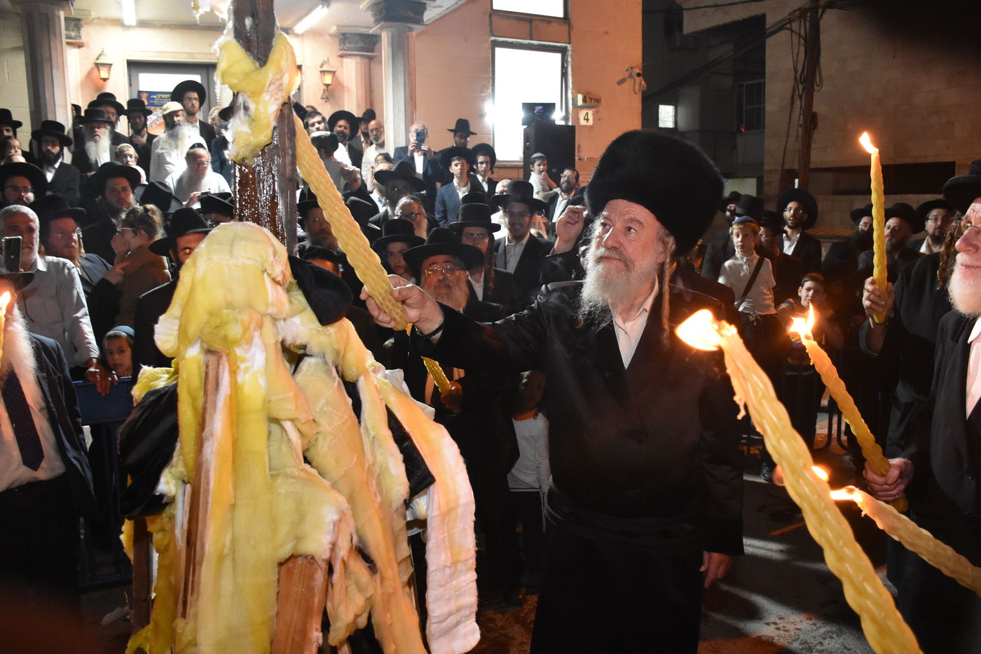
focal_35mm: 27
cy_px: 327
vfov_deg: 47.9
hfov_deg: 67.4
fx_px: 736
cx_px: 490
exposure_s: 1/100
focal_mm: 18
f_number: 5.6
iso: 3200
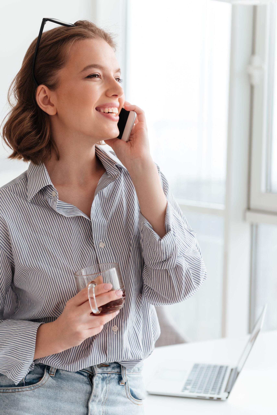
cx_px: 138
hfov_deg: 19.5
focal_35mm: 70
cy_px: 208
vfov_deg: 28.8
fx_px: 807
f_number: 3.5
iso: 200
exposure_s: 1/320
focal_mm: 70
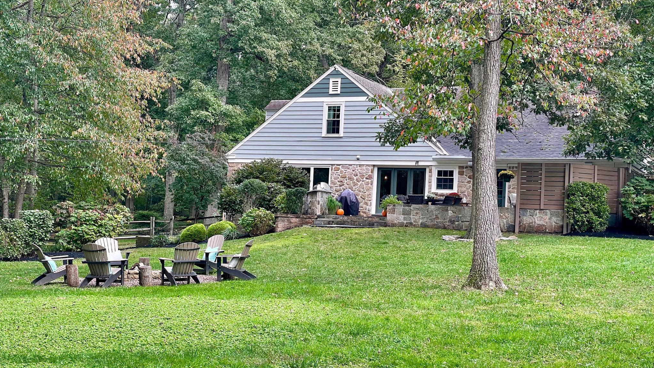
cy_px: 213
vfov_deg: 21.1
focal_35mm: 57
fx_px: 988
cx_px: 328
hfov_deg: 36.6
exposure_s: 1/122
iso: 40
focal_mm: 6
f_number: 2
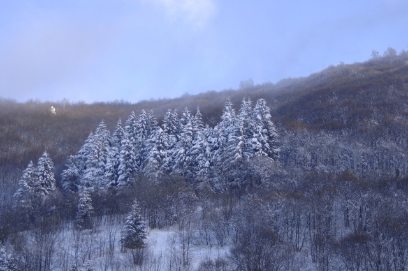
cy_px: 136
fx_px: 985
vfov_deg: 15.7
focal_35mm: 87
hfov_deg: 23.4
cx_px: 204
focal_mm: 58
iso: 100
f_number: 4
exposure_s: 1/160
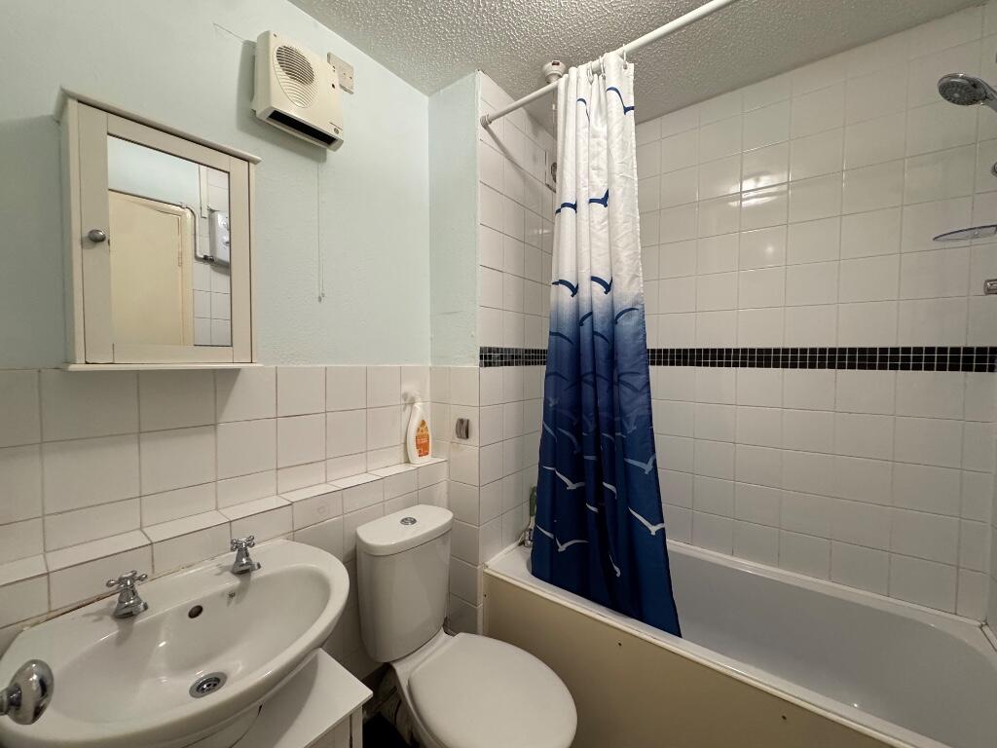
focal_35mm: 14
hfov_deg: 102.1
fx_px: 403
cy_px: 374
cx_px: 498
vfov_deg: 85.7
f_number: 2.2
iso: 320
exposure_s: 1/50
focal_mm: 2.22
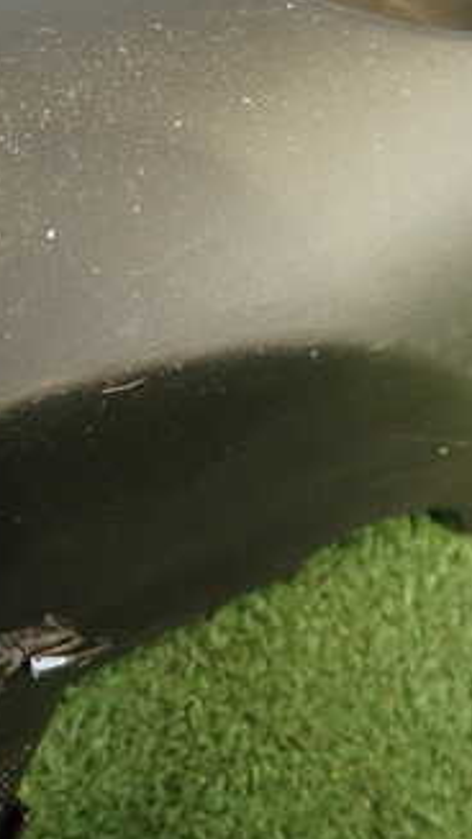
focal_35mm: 50
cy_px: 444
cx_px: 72
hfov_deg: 23.5
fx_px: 1112
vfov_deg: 41.3
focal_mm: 4.5
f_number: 2
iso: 400
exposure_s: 1/30
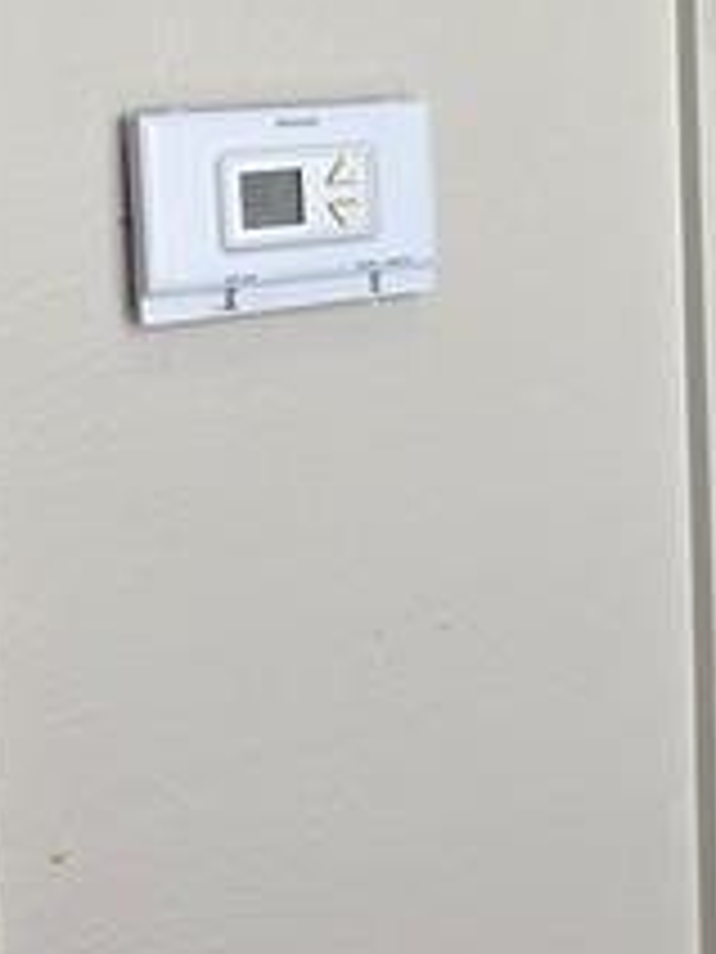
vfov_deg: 31.4
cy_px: 126
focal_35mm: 59
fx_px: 1627
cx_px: 495
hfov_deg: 24.7
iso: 50
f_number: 1.6
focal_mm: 5.96
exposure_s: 1/120
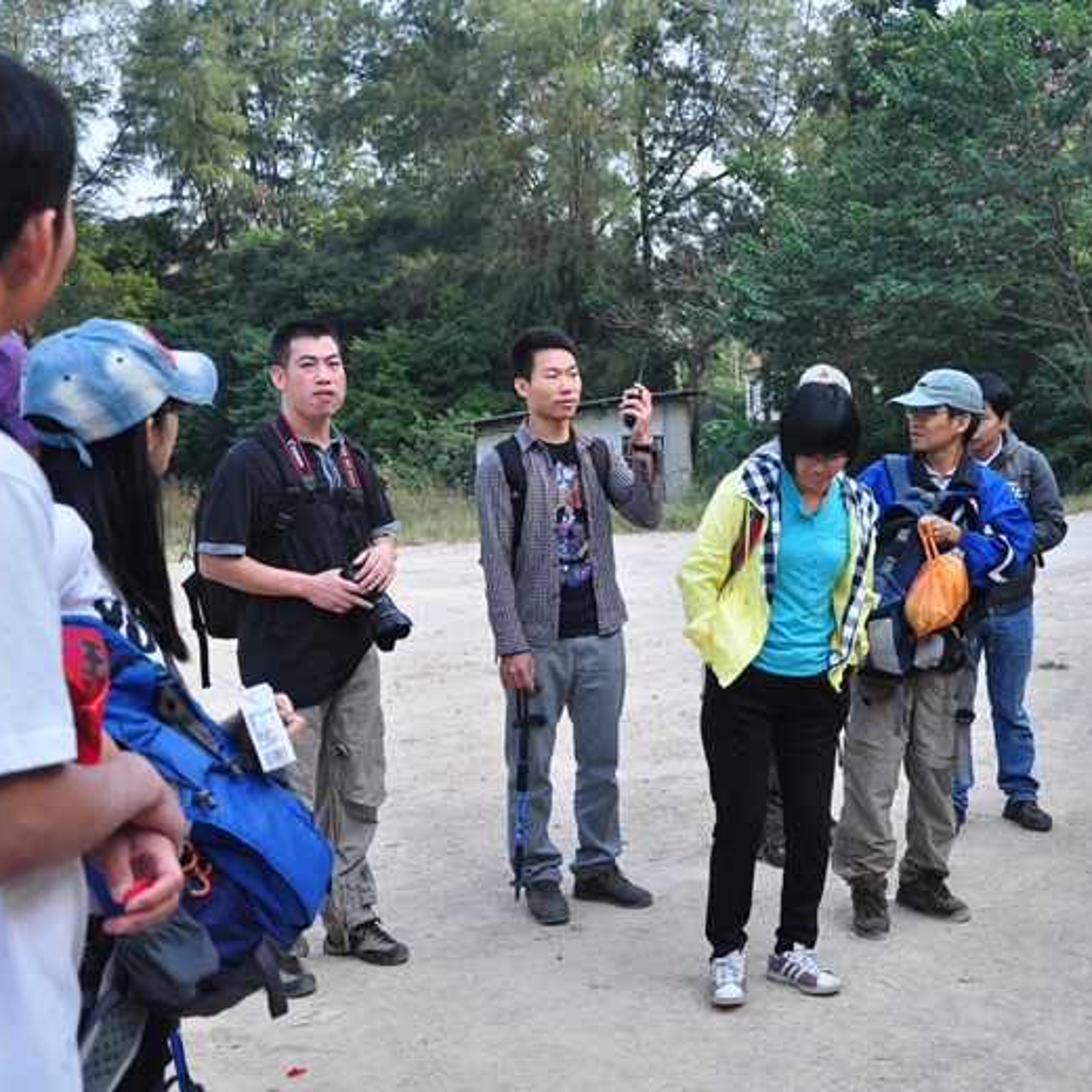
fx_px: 1677
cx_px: 783
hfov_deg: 35.5
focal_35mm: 47
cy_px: 541
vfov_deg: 36.1
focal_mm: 24
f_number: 4.5
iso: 320
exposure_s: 1/500
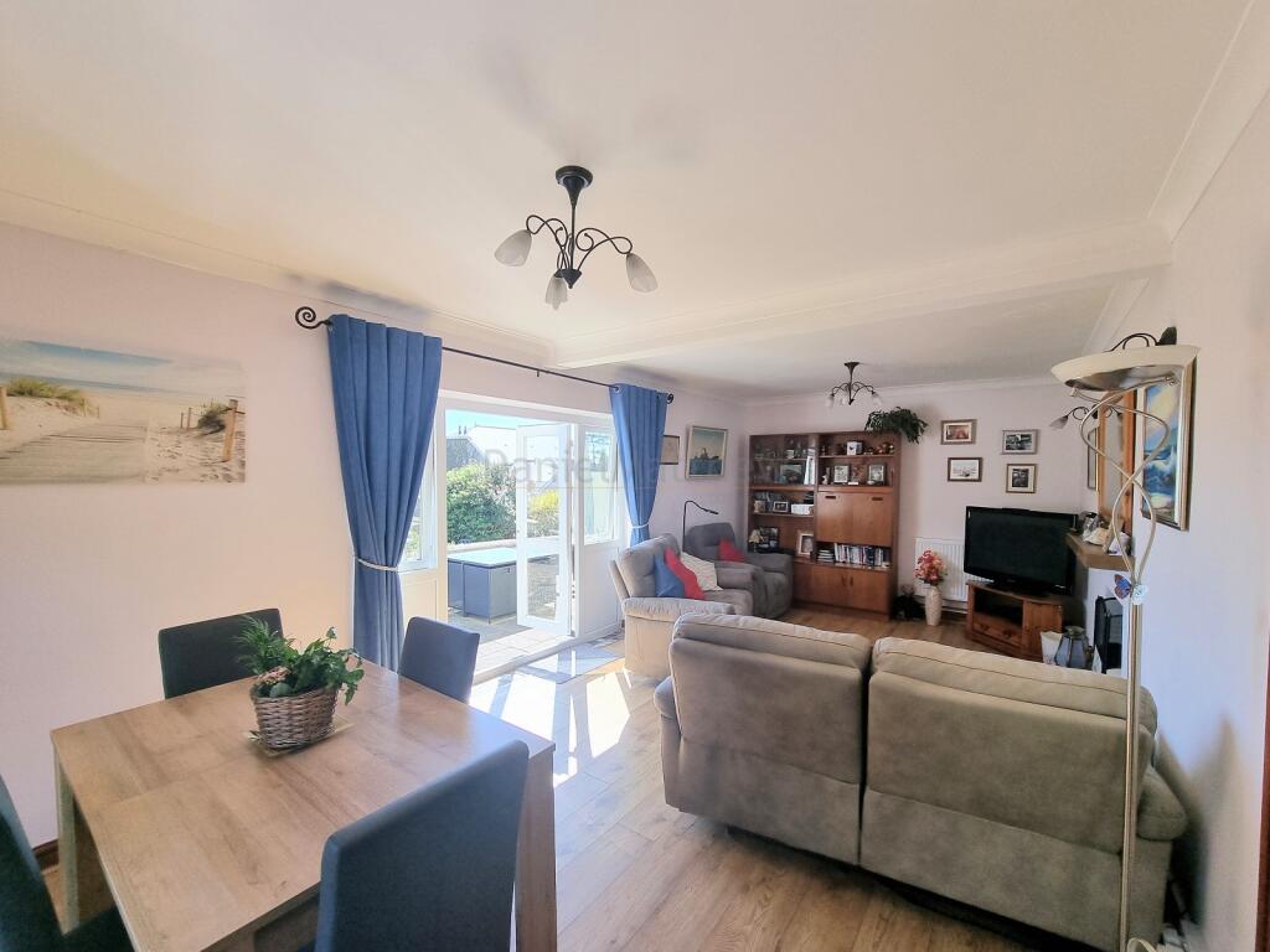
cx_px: 635
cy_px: 476
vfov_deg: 89.9
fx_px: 477
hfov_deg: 106.2
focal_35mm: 13
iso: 50
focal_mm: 2.2
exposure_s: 1/291
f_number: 2.2
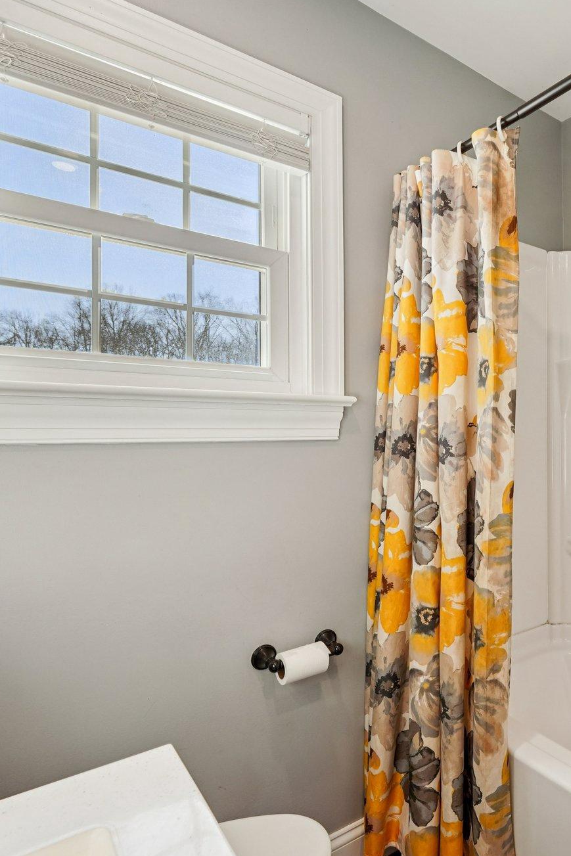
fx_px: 523
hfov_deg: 51.2
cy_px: 445
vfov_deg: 78.5
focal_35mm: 22
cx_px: 505
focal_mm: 14
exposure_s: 1/100
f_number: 8
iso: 500
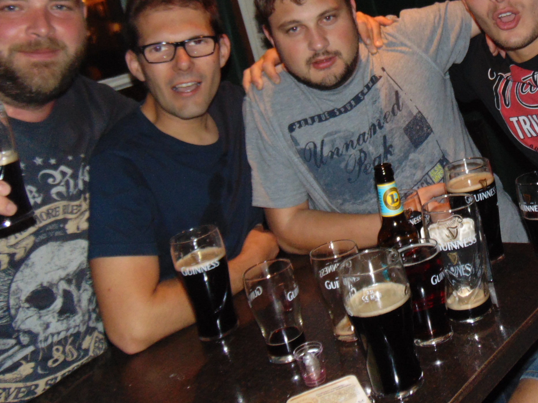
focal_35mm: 49
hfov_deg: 38.0
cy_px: 70
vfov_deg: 28.9
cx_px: 398
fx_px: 762
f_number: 3
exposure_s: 1/30
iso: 200
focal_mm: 4.5
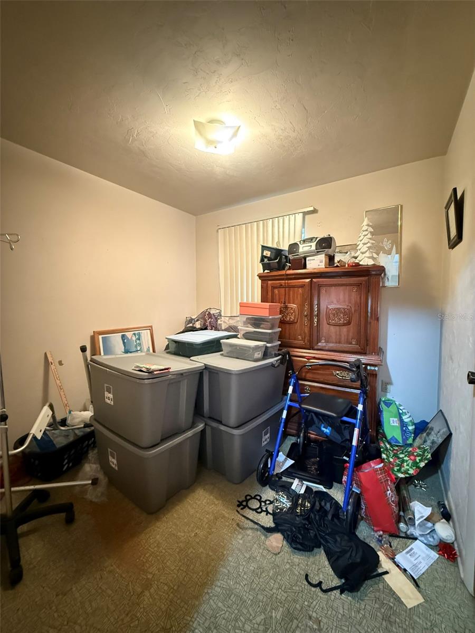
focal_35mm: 14
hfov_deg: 85.7
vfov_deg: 102.1
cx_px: 238
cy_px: 316
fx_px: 256
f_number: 2.2
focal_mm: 2.22
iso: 2500
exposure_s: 1/24
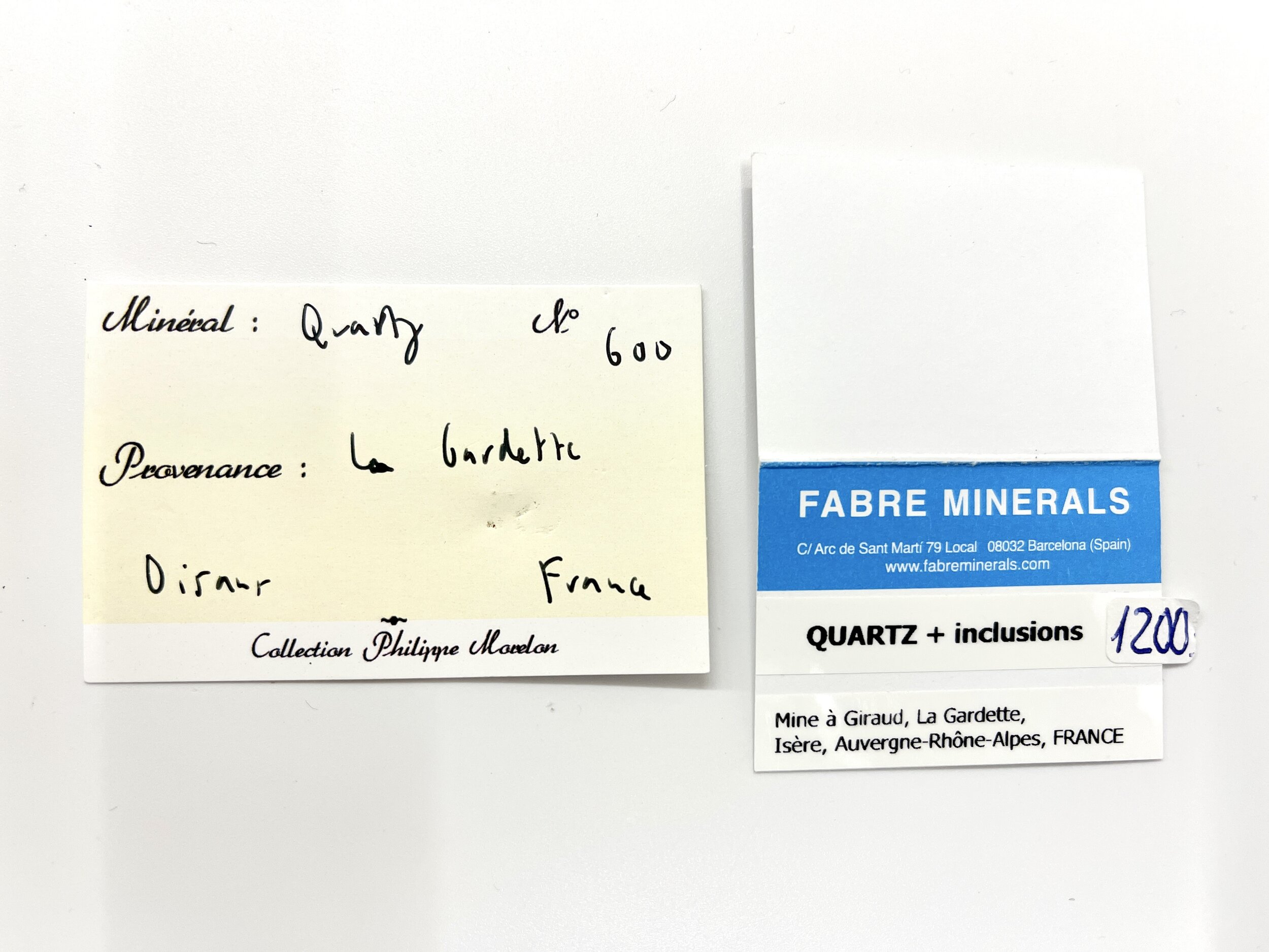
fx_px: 953
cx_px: 634
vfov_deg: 53.1
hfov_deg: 67.3
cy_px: 476
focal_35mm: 26
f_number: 1.6
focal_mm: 5.1
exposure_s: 1/100
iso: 100
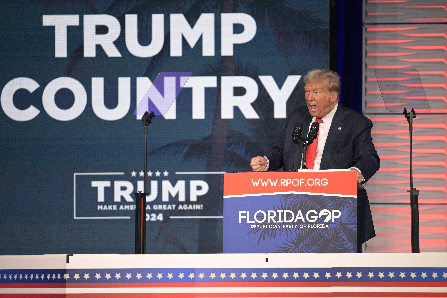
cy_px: 149
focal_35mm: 400
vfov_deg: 3.4
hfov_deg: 5.2
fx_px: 4966
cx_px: 224
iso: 2500
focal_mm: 400
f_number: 4.5
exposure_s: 1/400
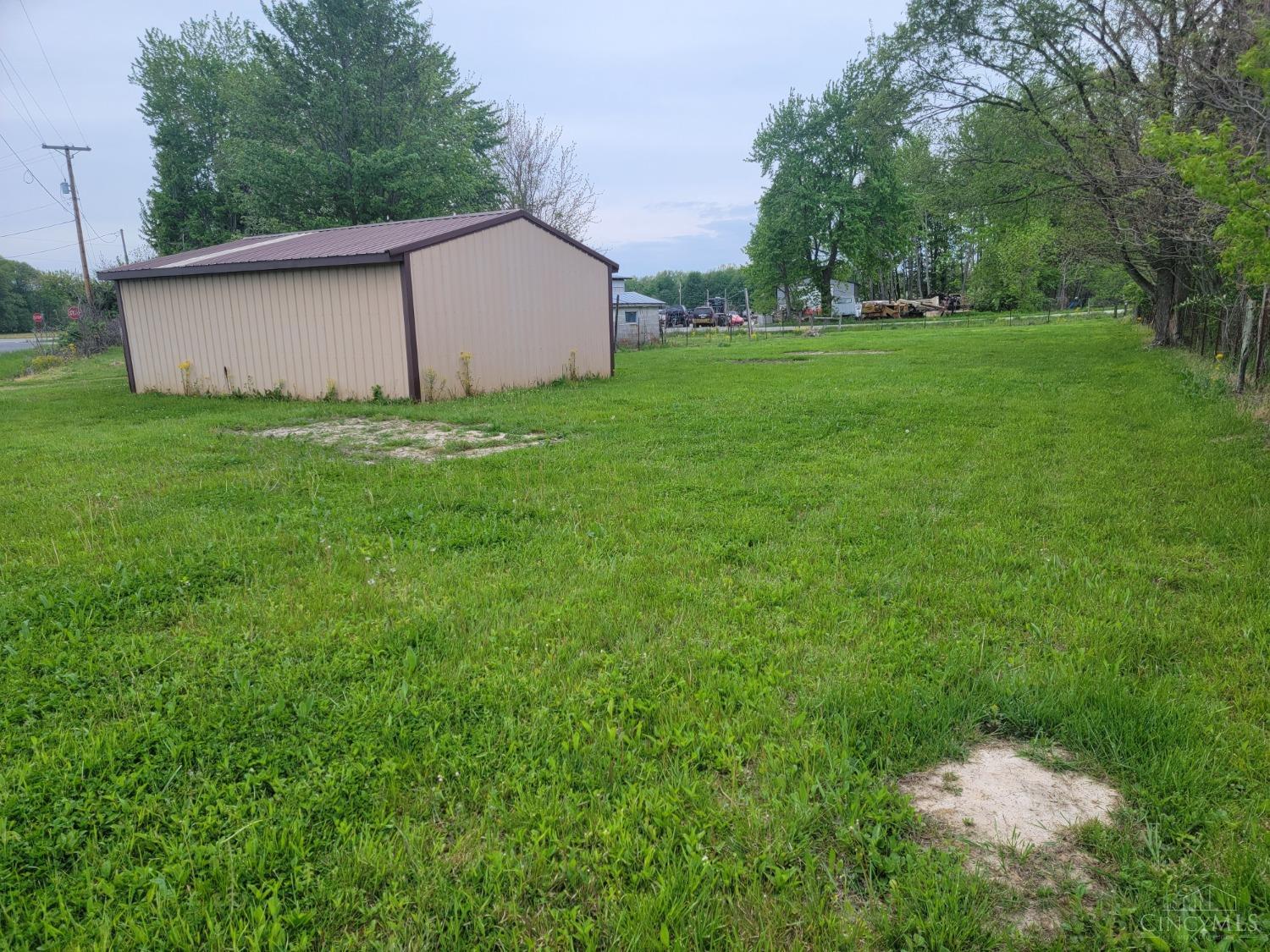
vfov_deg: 56.8
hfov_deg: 71.6
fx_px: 881
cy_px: 476
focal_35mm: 24
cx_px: 635
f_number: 1.8
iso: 64
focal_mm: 6.7
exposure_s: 1/120
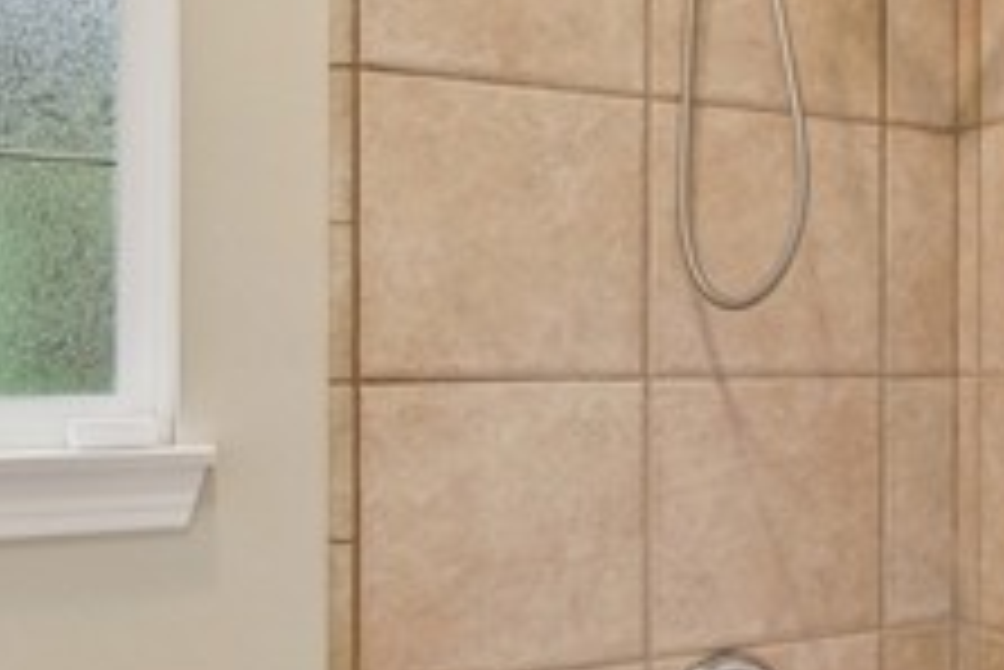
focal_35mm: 46
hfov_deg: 41.1
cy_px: 357
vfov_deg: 29.3
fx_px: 1284
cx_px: 783
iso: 640
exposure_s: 1/8
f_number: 8
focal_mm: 10.6
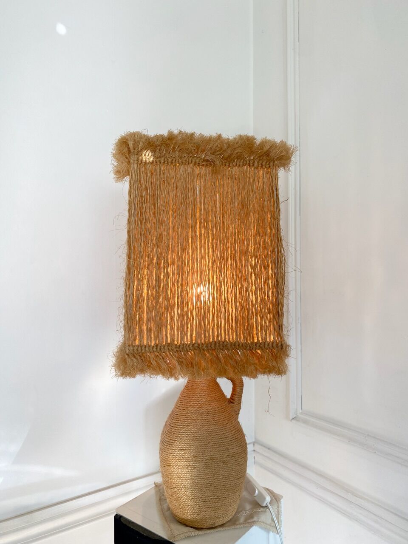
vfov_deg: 67.3
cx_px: 204
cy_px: 272
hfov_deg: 53.1
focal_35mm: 26
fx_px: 409
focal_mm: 4.25
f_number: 1.8
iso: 32
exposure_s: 1/129
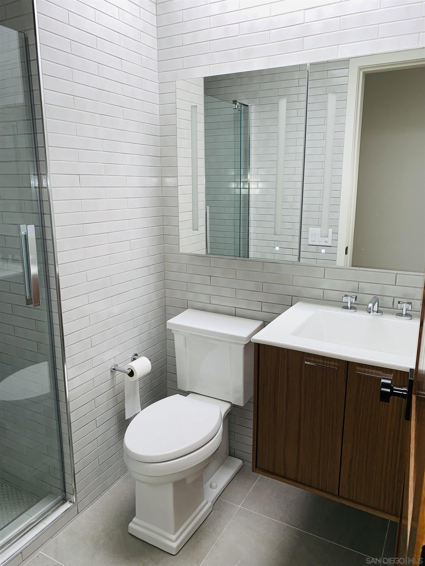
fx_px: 426
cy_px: 283
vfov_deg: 67.3
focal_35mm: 26
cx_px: 212
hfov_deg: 53.1
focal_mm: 4.25
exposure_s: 1/22
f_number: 1.8
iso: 32
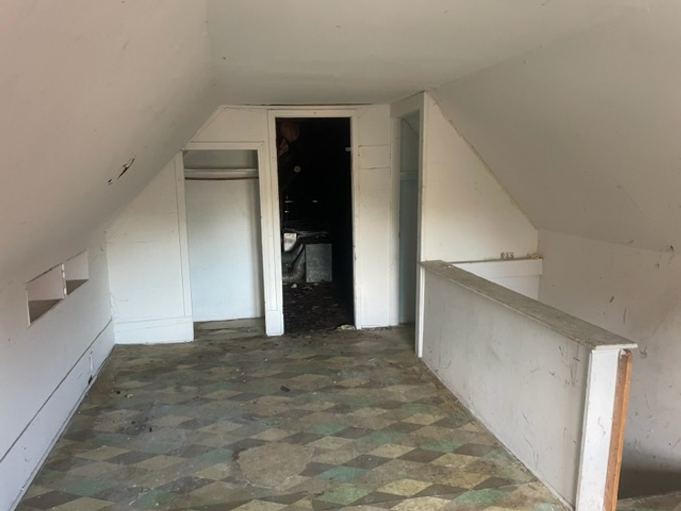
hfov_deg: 67.3
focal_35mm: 26
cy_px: 256
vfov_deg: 53.1
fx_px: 512
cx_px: 340
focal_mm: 4.2
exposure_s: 1/60
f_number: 1.6
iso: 250
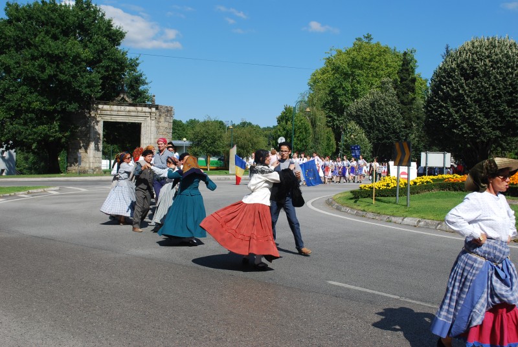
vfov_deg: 32.0
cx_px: 259
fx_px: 606
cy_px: 174
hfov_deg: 46.3
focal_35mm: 42
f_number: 8
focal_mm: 28
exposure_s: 1/250
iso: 100
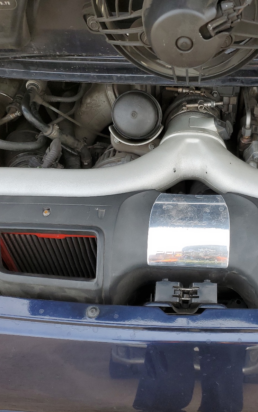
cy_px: 206
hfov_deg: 33.7
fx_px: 416
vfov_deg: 52.7
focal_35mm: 37
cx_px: 194
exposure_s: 1/244
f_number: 1.5
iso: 50
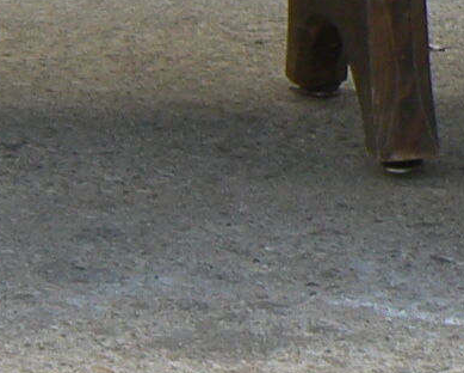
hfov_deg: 8.0
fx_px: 3175
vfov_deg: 6.7
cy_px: 405
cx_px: -476
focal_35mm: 231
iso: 80
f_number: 2.8
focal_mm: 6
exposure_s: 1/160
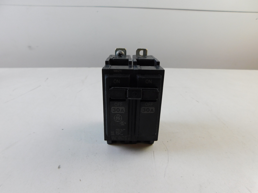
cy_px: 96
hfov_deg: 73.9
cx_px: 129
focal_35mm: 23
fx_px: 171
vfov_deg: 58.9
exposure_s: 1/30
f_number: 3
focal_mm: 4
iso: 180
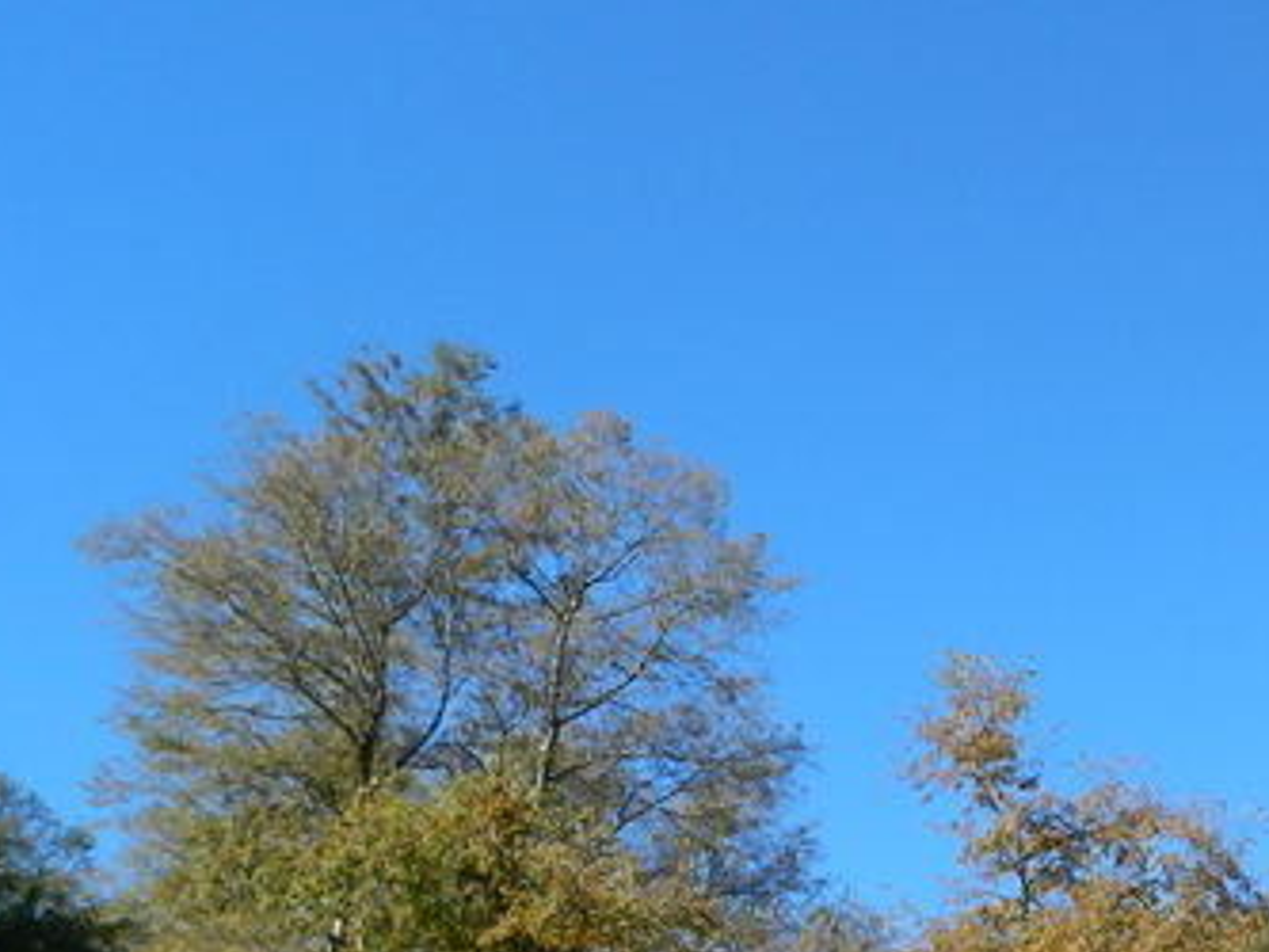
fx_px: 2200
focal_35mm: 60
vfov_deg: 23.6
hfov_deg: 29.0
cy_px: 914
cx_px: 1410
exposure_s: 1/640
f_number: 3.1
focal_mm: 4.5
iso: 80
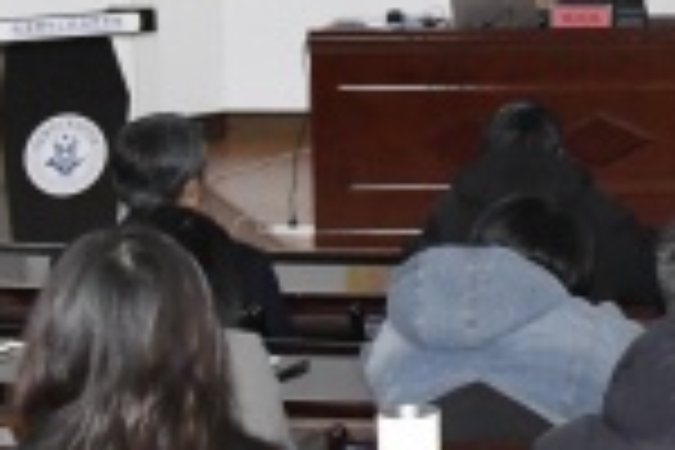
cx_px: 968
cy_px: -108
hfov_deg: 14.8
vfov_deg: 10.4
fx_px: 2437
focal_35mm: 130
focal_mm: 26
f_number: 10
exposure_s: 1/250
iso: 8000
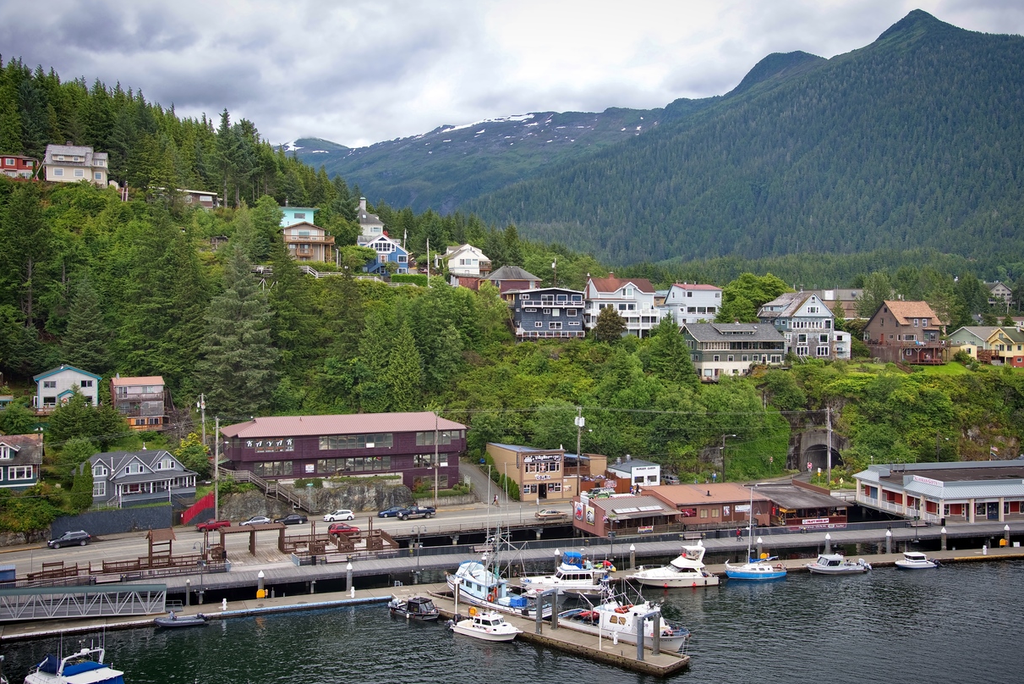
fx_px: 1053
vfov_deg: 36.0
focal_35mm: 37
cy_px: 329
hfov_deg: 51.9
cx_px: 527
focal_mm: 35
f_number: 5.6
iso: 100
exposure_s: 1/125
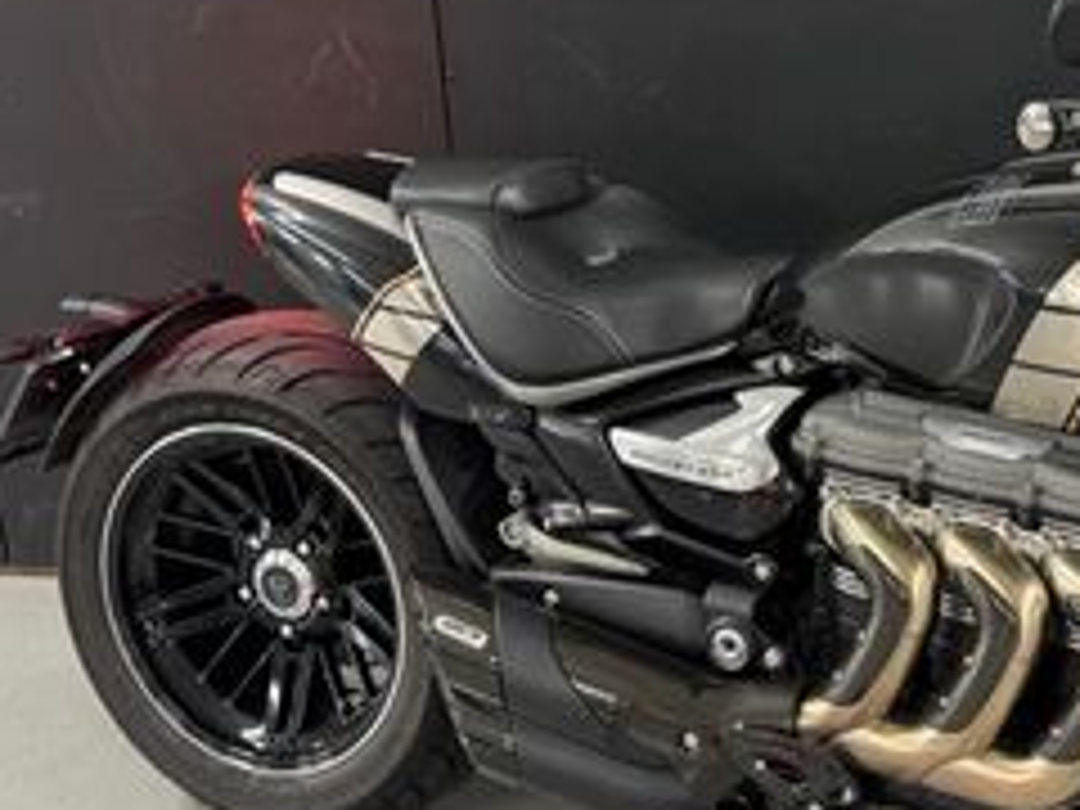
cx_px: 994
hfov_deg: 28.9
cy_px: 220
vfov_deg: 22.7
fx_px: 1997
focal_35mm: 64
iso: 125
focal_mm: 6.76
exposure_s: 1/50
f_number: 1.78
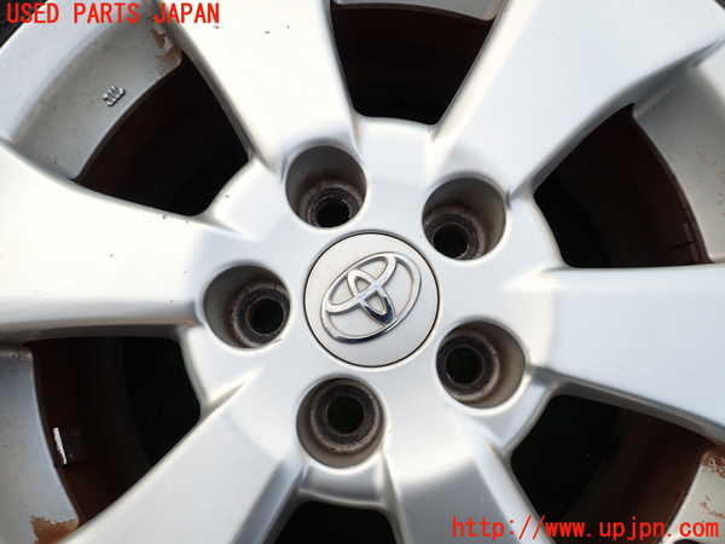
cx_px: 362
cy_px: 272
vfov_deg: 54.9
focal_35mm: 25
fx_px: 524
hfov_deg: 69.4
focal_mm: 4.5
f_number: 2.8
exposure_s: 1/100
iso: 100
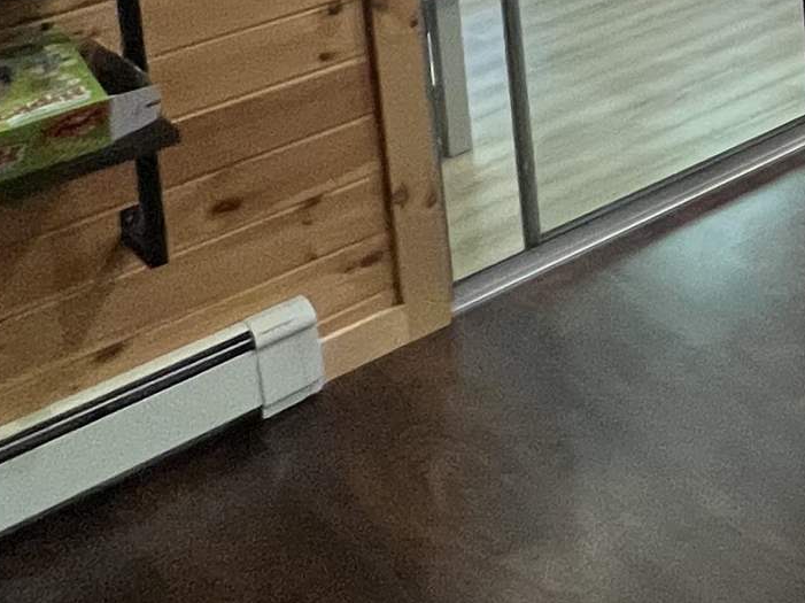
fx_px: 1325
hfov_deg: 20.7
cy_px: -451
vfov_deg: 19.7
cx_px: 1511
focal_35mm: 57
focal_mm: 1.57
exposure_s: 1/60
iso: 320
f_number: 1.8
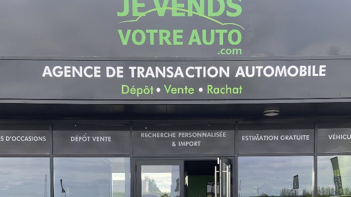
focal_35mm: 52
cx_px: 175
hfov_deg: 39.9
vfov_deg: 21.7
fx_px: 484
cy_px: 225
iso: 32
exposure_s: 1/369
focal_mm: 4.25
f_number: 1.8
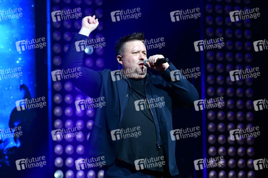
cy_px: 89
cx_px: 134
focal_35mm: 200
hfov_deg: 10.3
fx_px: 1488
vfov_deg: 6.9
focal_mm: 200
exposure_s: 1/400
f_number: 5.6
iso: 3200
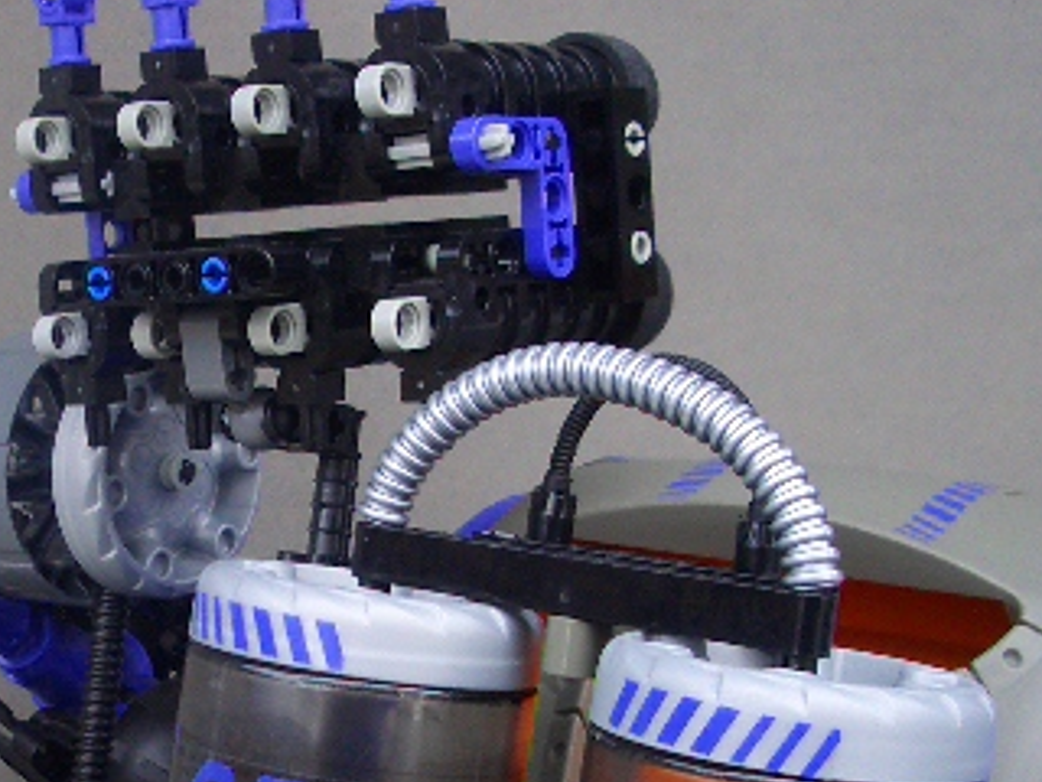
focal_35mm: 70
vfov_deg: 20.7
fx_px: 2107
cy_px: 658
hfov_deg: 27.1
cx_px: 163
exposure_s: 1/50
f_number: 2.6
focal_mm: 5.8
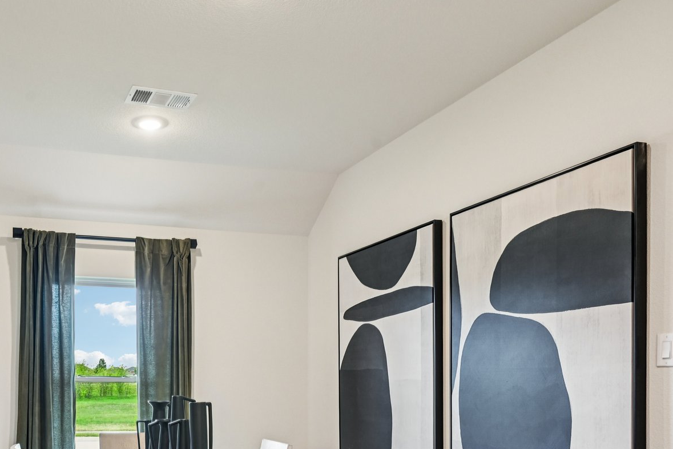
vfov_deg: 38.0
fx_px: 617
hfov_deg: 54.6
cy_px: 379
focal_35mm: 33
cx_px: 171
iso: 400
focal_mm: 19
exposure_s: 1/20
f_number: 8
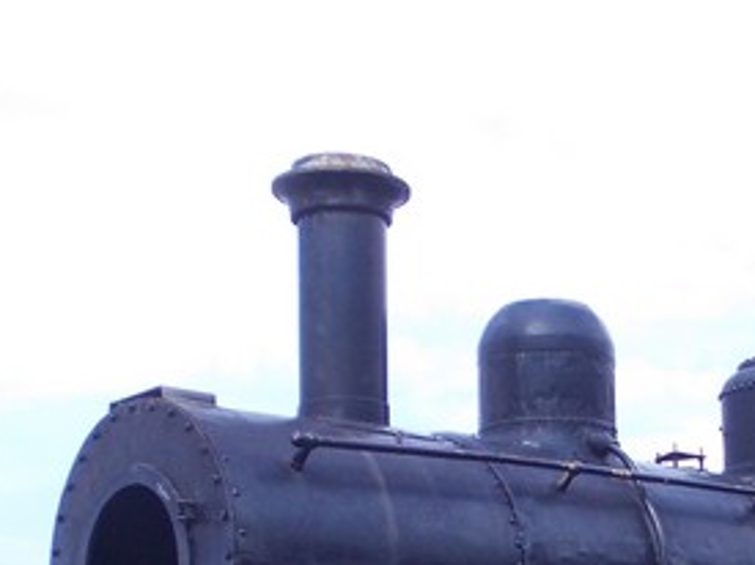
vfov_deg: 18.0
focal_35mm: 78
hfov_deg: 24.7
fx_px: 1700
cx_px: 596
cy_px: 675
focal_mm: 4
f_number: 5.4
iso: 80
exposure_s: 1/160
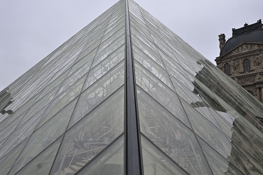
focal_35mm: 27
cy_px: 103
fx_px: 195
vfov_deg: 48.2
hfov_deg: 68.0
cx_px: 131
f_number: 8
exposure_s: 1/40
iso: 100
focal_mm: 13
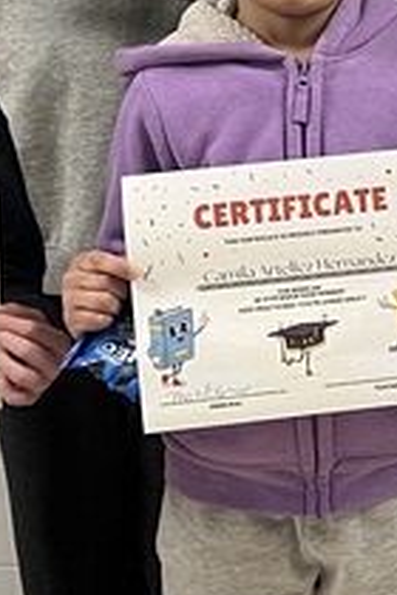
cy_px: 88
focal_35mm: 132
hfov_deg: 10.0
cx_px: 644
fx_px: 2183
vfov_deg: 15.4
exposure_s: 1/41
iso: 100
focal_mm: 5.1
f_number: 1.6
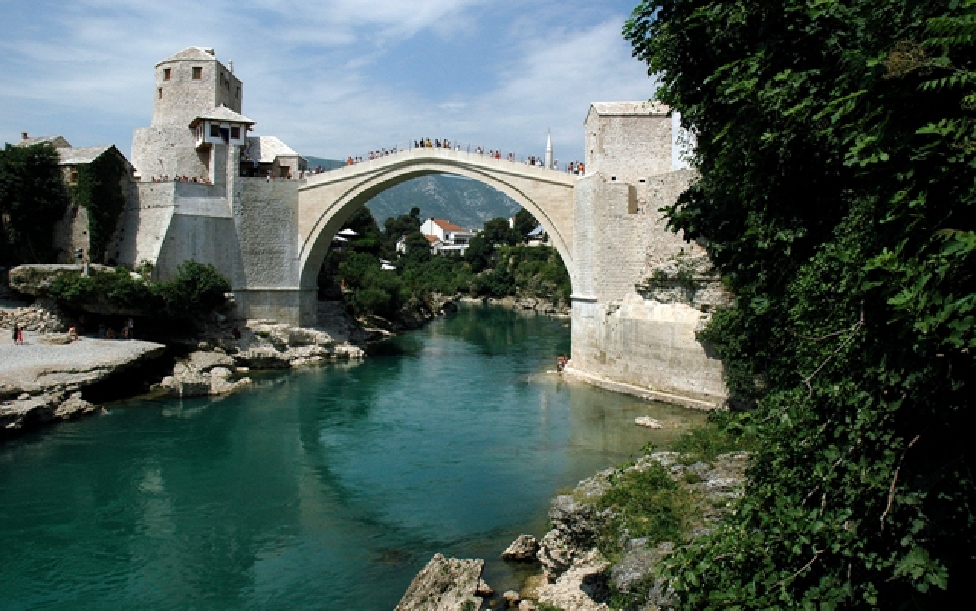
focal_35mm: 28
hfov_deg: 66.4
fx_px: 745
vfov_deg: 44.6
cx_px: 482
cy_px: 294
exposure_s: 1/500
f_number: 14
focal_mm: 18
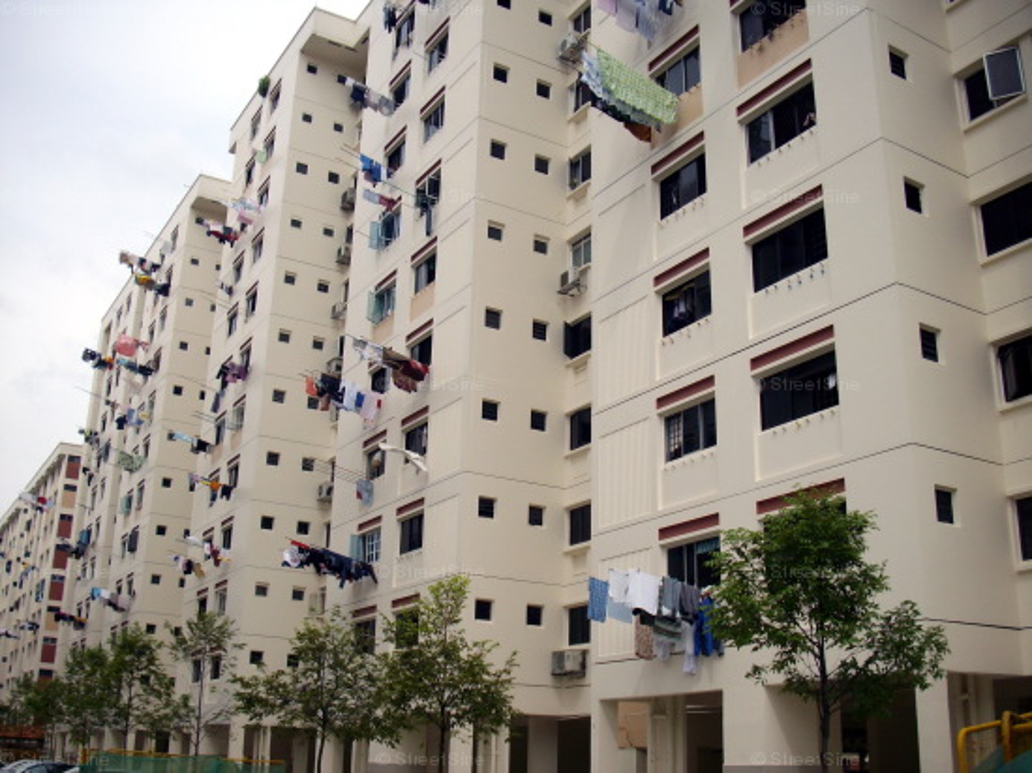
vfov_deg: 38.6
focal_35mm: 37
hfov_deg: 50.2
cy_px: 386
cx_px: 516
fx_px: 1103
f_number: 5.6
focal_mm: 6.2
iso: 80
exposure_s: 1/320
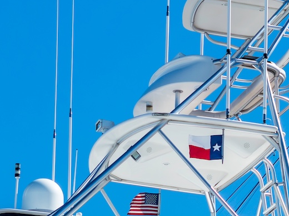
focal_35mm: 266
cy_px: 138
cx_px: 231
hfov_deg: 7.4
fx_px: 2221
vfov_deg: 5.6
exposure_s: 1/1600
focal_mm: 36
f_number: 2.8
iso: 200
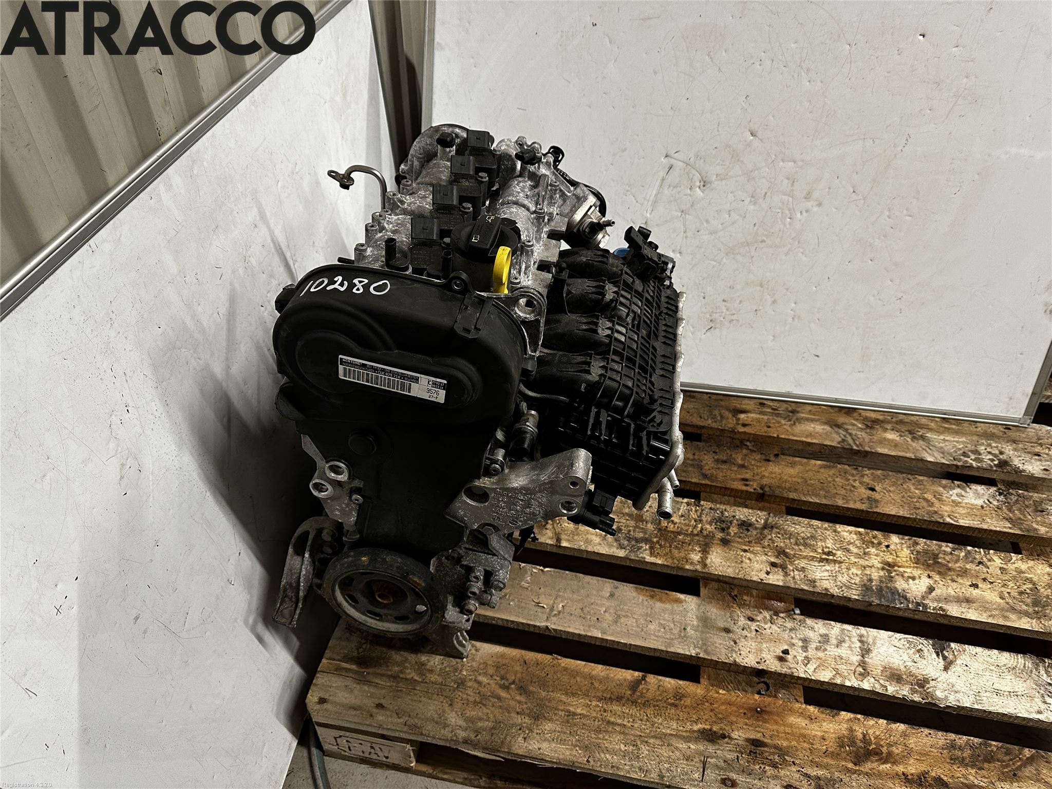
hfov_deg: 71.6
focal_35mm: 24
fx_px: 729
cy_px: 394
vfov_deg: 56.8
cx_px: 526
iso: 250
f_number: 1.78
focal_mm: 6.86
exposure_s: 1/50
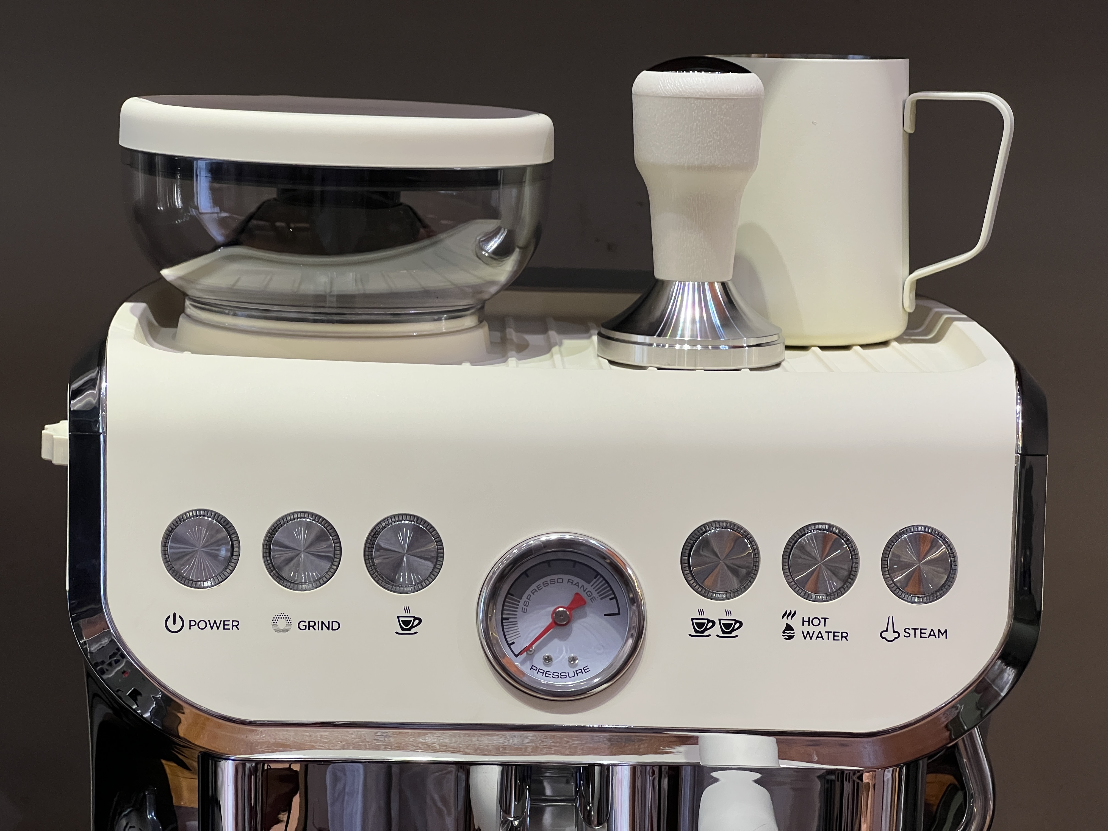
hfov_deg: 25.3
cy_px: 416
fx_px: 2465
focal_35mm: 77
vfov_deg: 19.1
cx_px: 554
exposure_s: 1/100
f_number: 2.8
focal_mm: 9
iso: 250
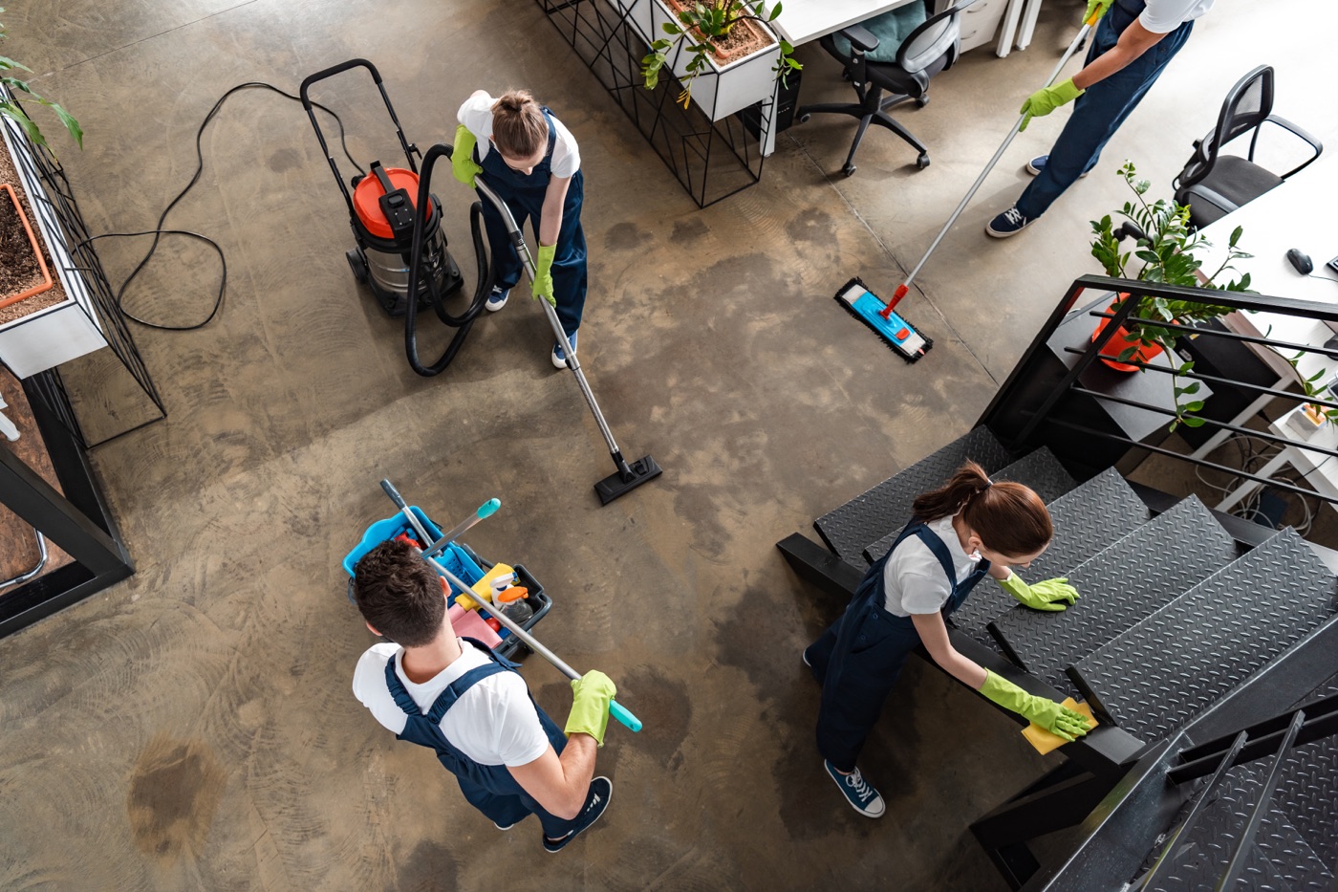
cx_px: 669
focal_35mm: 30
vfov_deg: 43.6
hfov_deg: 61.9
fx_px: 1115
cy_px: 446
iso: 160
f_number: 3.5
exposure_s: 1/200
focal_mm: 30
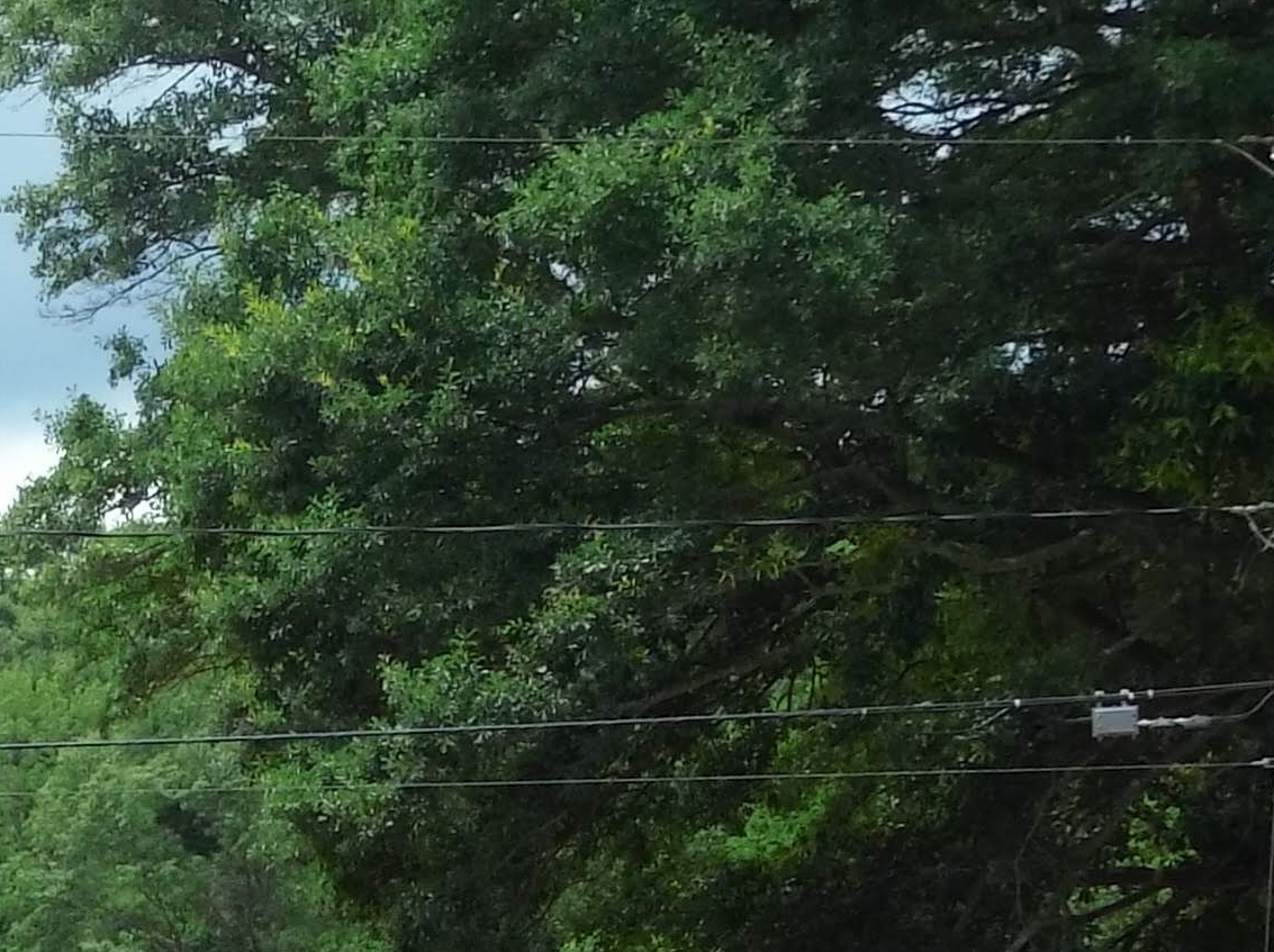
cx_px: -281
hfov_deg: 11.2
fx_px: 6360
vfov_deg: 8.3
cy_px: 1615
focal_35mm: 173
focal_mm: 8.9
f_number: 4.5
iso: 100
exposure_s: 1/500
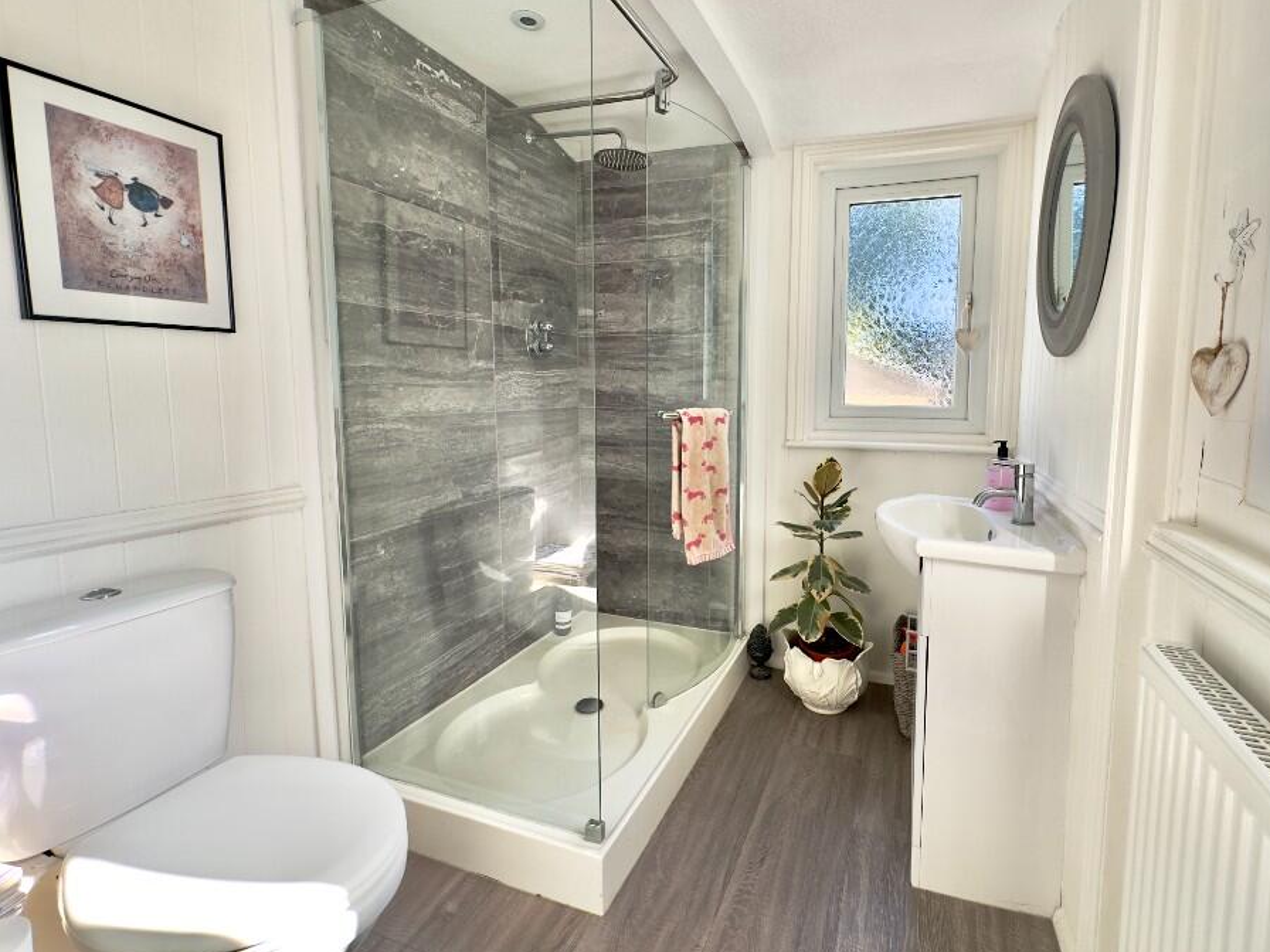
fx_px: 587
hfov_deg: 93.9
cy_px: 439
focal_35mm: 16
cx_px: 724
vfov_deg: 78.0
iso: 40
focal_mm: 2.22
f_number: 2.2
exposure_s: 1/113
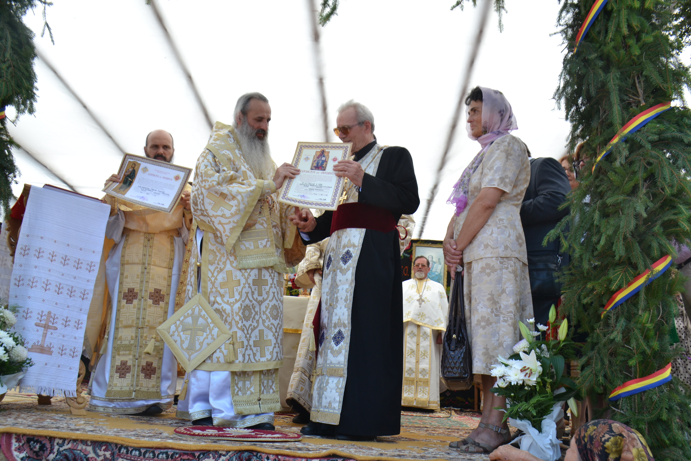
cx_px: 346
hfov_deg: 61.9
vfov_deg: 43.6
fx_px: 576
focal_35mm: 30
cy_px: 230
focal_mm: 20
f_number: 7.1
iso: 200
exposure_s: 1/200
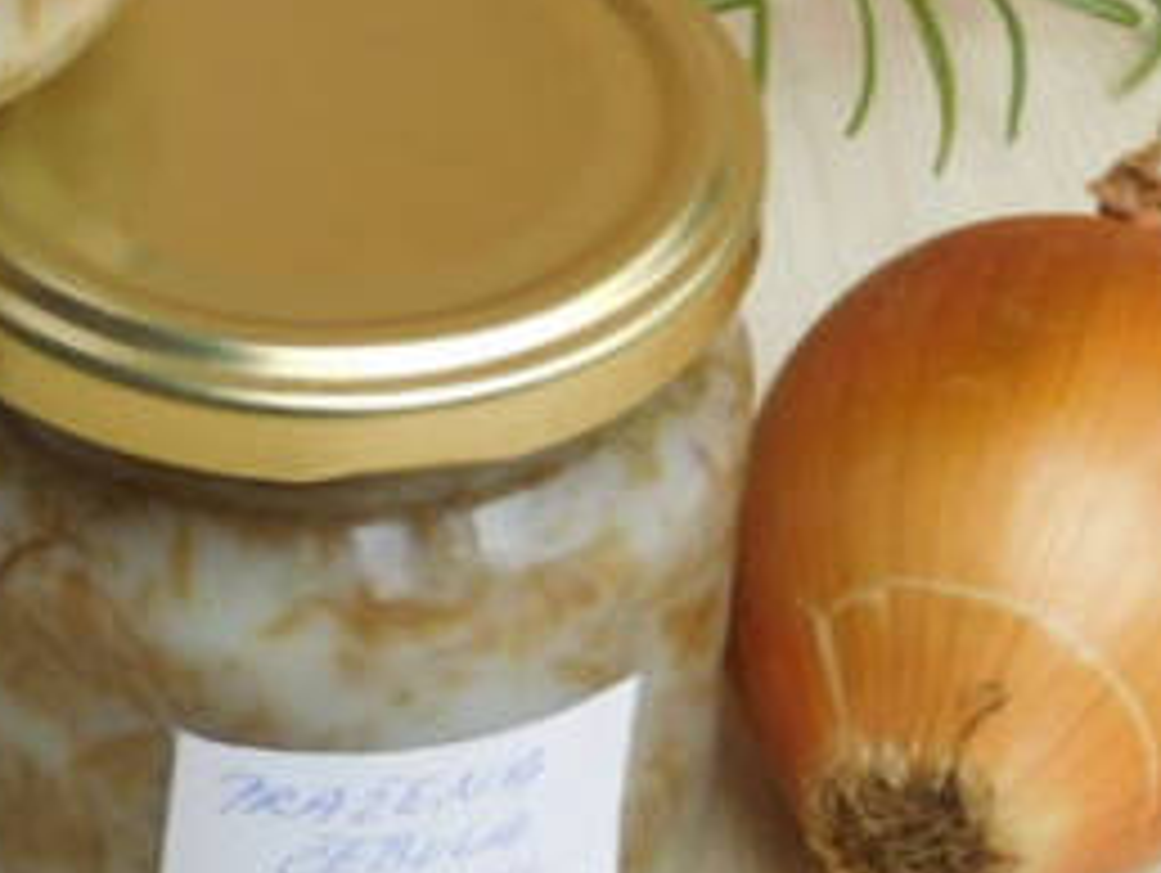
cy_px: 88
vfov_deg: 6.1
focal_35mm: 244
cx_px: -184
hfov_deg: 8.0
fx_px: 8191
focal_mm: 16.1
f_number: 4.7
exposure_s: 1/125
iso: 125
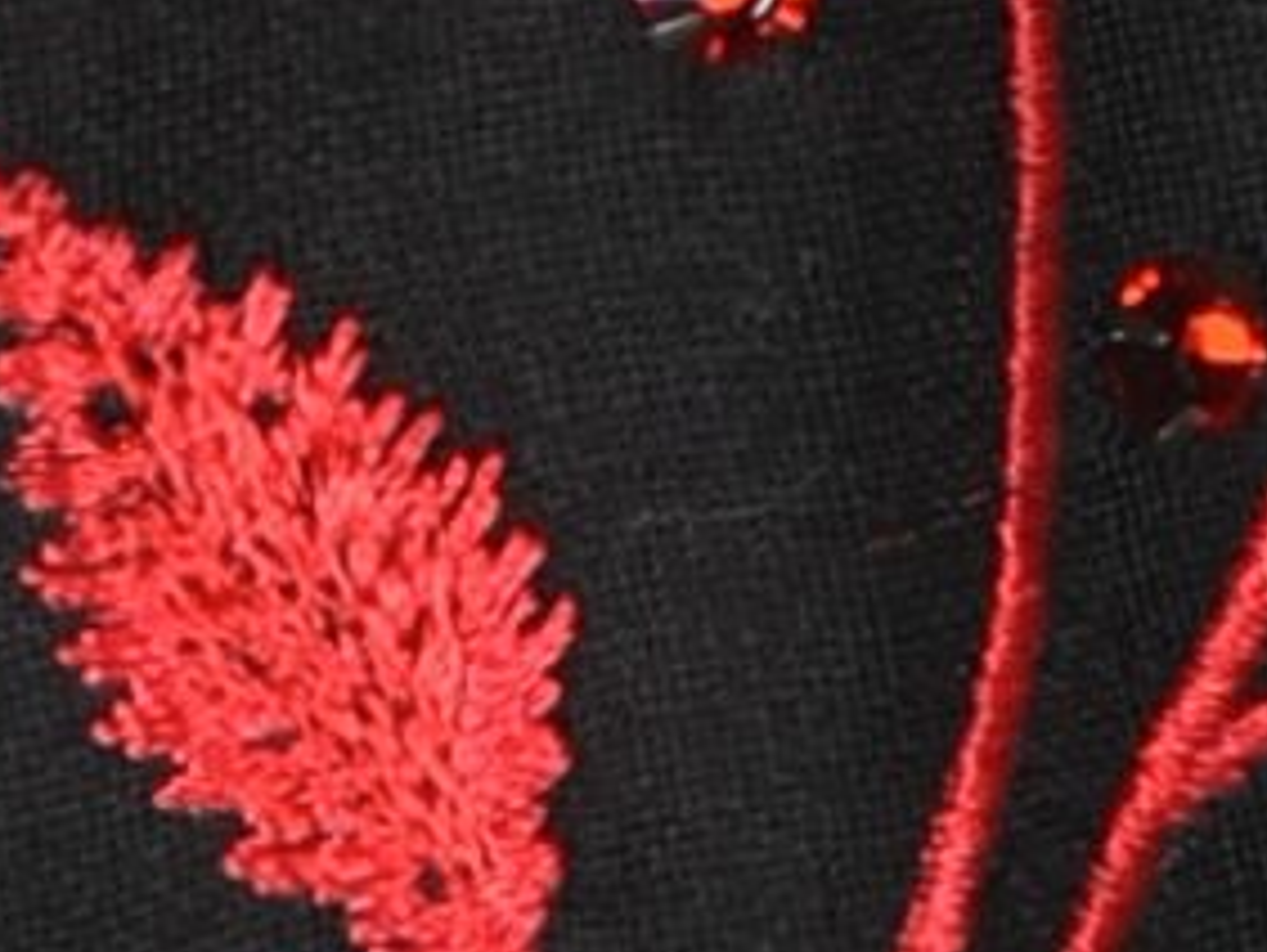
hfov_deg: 1.4
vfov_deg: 1.1
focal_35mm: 1377
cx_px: 1914
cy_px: 1922
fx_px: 50443
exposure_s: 1/60
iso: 320
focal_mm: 90
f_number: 11
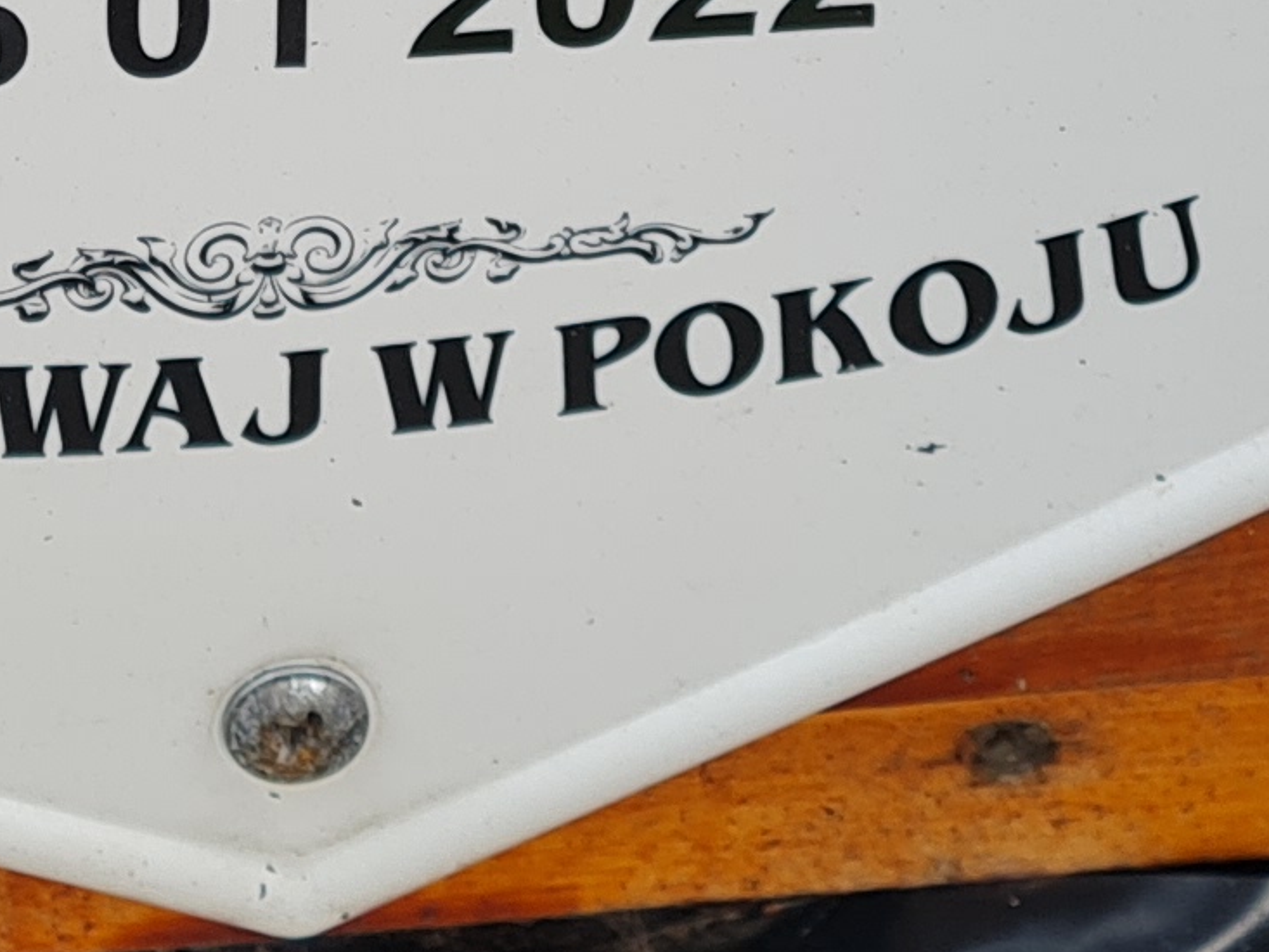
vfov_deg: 9.9
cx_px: -33
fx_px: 5243
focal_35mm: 143
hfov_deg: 13.6
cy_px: -739
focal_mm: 5.4
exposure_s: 1/368
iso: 50
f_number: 1.8
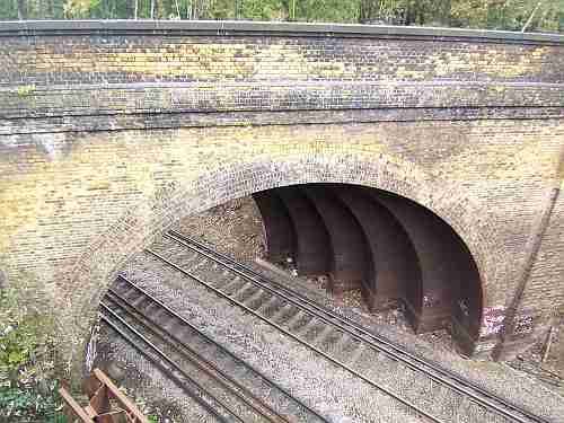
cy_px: 212
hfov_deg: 73.9
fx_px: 375
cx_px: 282
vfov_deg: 58.9
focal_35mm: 23
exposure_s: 1/10
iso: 64
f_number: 2.8
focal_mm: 3.8
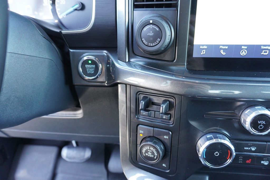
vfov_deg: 53.2
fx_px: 180
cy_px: 90
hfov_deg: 73.7
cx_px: 135
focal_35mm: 24
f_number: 4
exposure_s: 1/60
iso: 800
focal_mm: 16
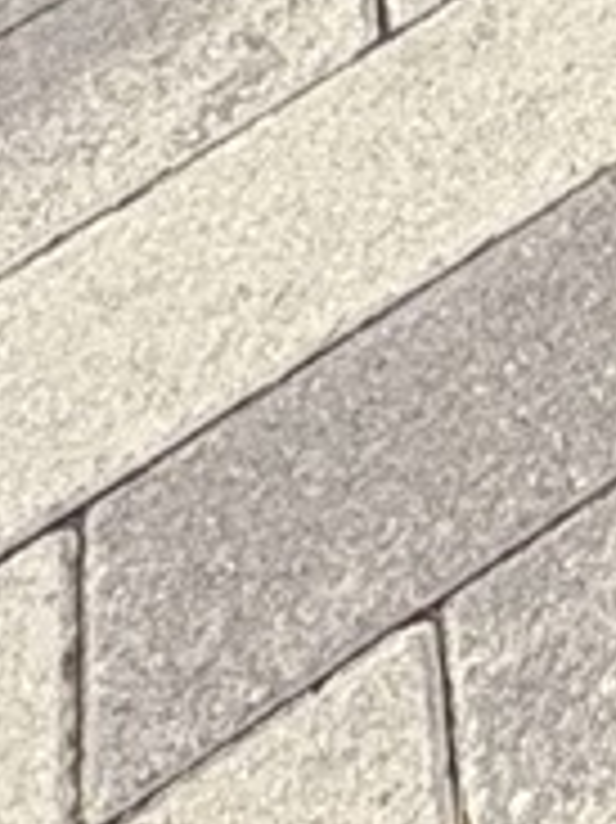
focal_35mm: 138
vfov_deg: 9.5
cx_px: 1664
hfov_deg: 9.2
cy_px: -1954
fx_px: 3278
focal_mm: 2.22
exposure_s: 1/541
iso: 40
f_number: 2.2
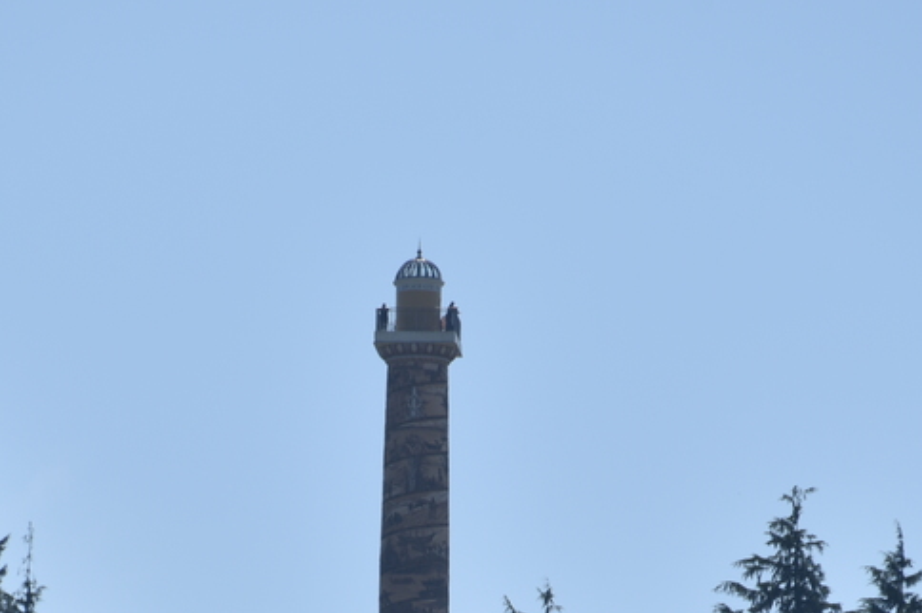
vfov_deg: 1.7
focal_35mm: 794
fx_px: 20321
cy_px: 731
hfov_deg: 2.6
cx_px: 351
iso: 100
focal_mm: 300
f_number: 9
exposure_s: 1/640
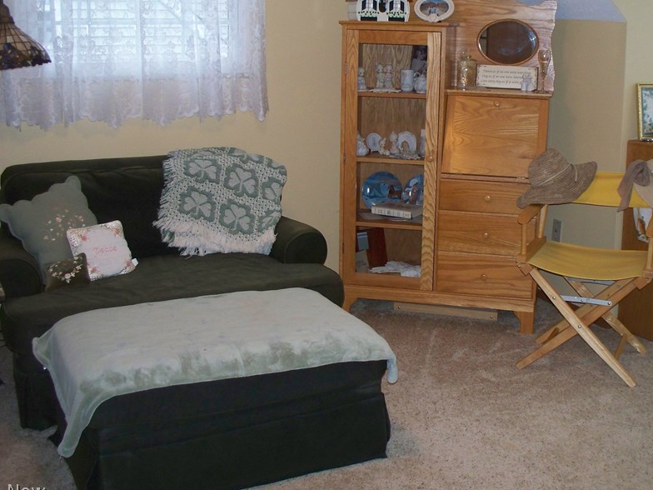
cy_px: 185
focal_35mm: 47
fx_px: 887
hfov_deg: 40.3
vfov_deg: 30.8
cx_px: 386
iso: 200
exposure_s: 1/30
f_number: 2.8
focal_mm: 7.54
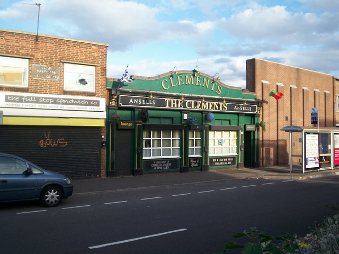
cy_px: 127
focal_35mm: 36
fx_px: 353
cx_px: 170
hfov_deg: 51.4
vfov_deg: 39.7
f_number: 4.5
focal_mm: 5.9
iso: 100
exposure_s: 1/177
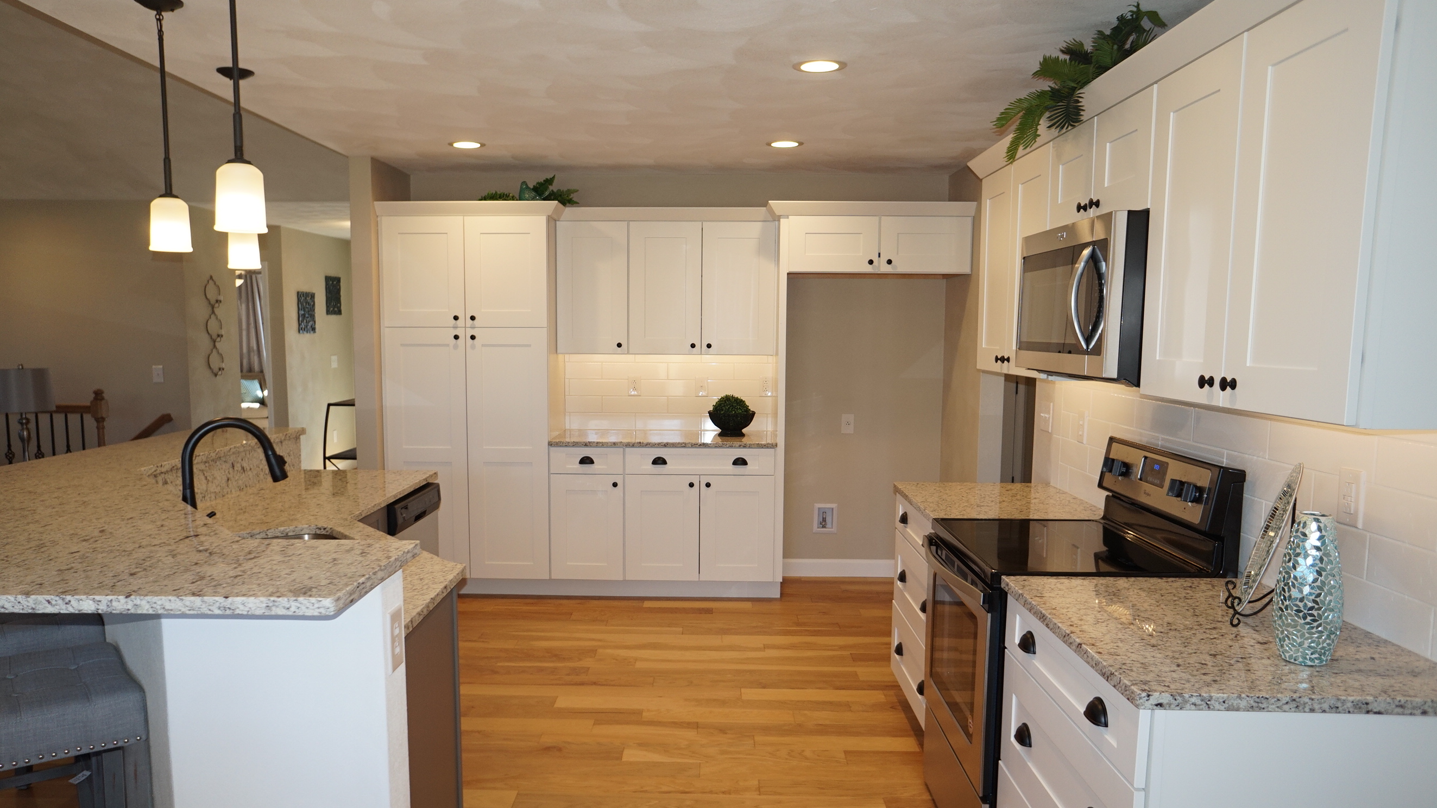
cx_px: 696
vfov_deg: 44.3
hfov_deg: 71.9
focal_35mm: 26
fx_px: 991
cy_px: 460
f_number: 4
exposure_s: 1/160
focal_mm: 16
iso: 320
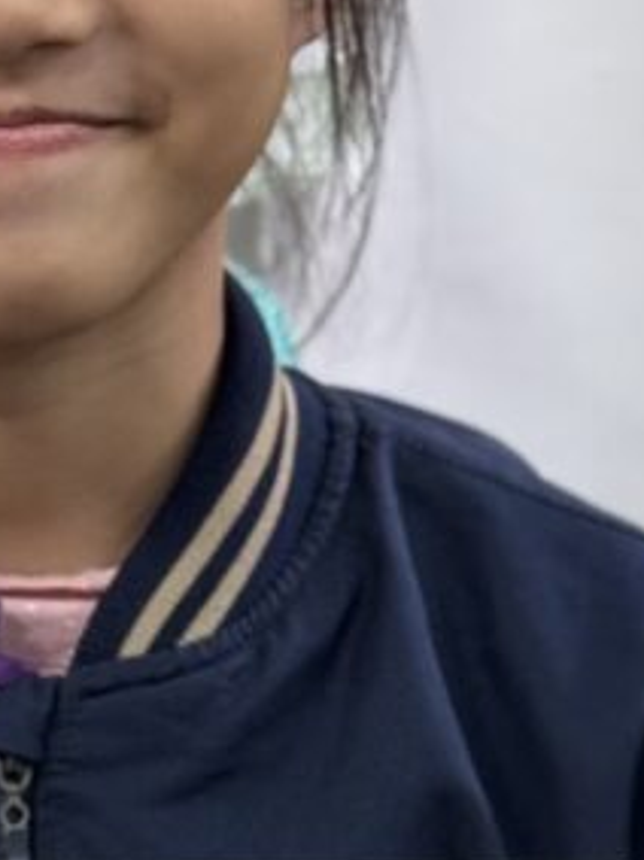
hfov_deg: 6.6
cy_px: 758
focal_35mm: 226
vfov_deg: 8.7
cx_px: 313
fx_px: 5610
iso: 80
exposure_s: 1/100
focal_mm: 6.76
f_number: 1.78
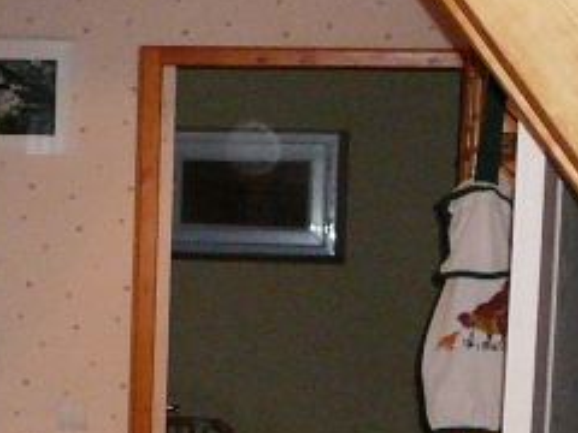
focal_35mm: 146
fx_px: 2438
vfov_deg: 9.9
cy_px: 621
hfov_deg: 13.3
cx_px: -60
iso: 200
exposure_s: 1/30
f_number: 2.8
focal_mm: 5.2
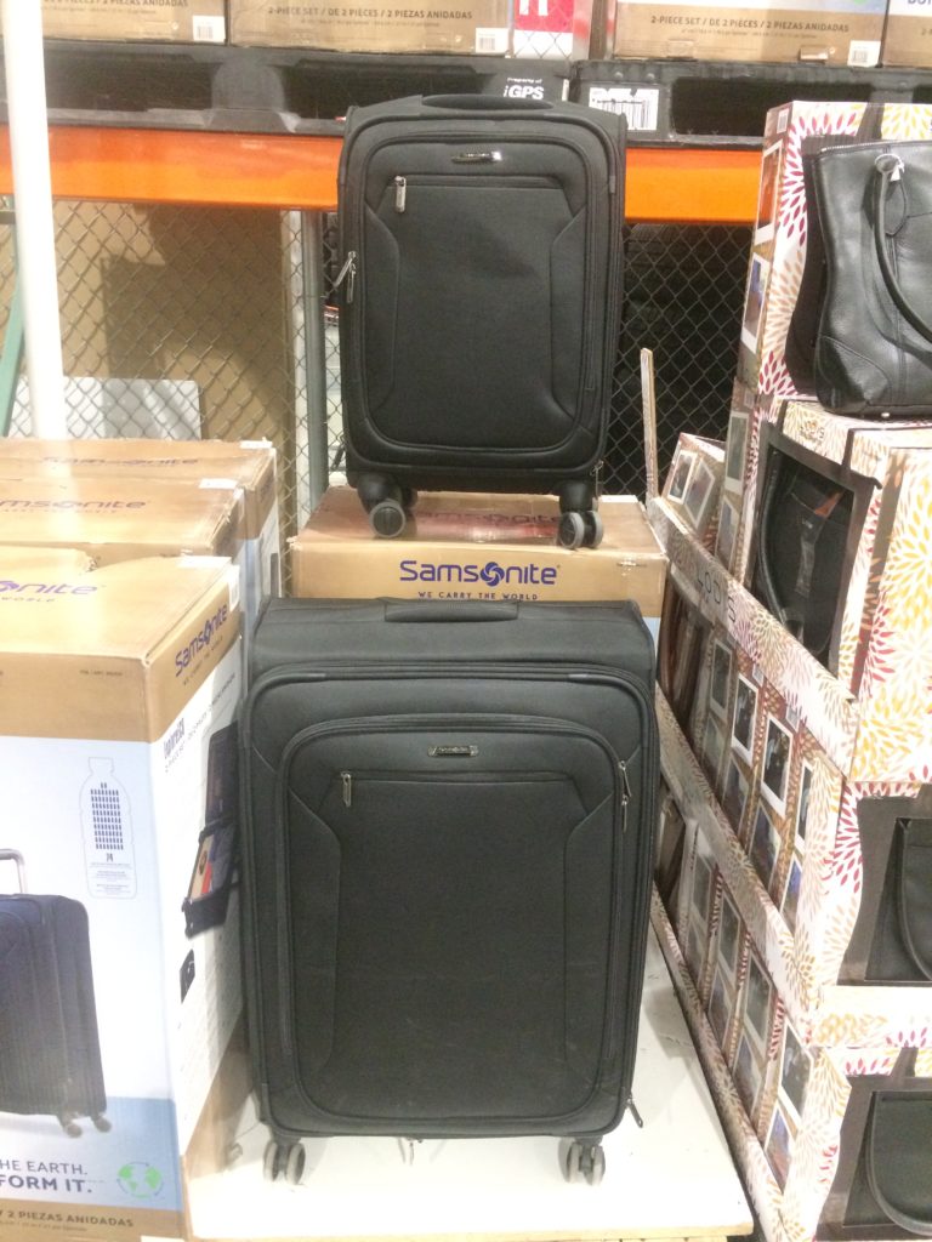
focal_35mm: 29
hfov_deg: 48.2
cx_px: 466
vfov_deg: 61.7
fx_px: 1041
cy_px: 621
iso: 250
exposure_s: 1/25
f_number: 2.2
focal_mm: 4.15
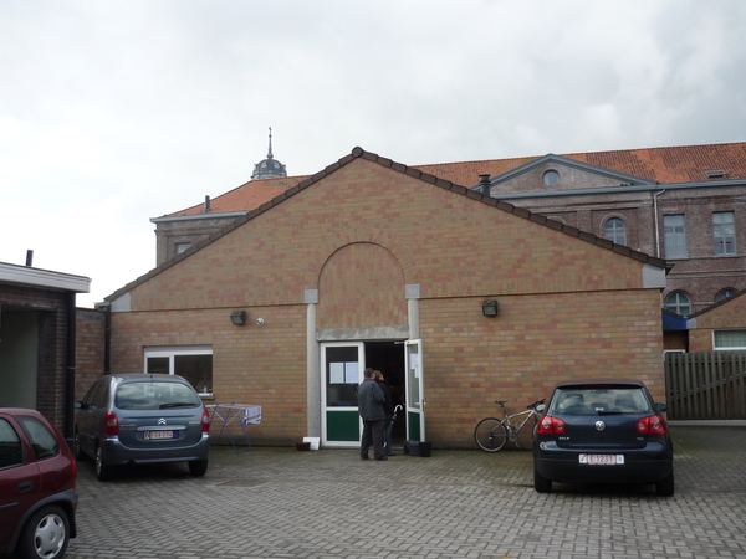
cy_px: 280
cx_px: 373
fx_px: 711
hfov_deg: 55.4
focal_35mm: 33
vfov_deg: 42.9
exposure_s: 1/400
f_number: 2.8
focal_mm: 5.5
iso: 100
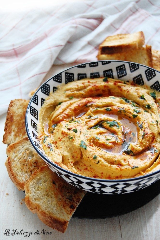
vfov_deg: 35.1
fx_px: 381
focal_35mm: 57
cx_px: 80
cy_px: 120
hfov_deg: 23.7
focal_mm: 38
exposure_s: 1/10
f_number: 5
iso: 800
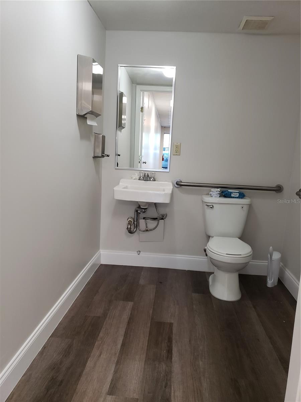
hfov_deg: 53.1
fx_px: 301
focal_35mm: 26
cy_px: 201
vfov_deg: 67.3
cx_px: 150
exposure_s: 1/60
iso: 250
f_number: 1.5
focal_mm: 4.3
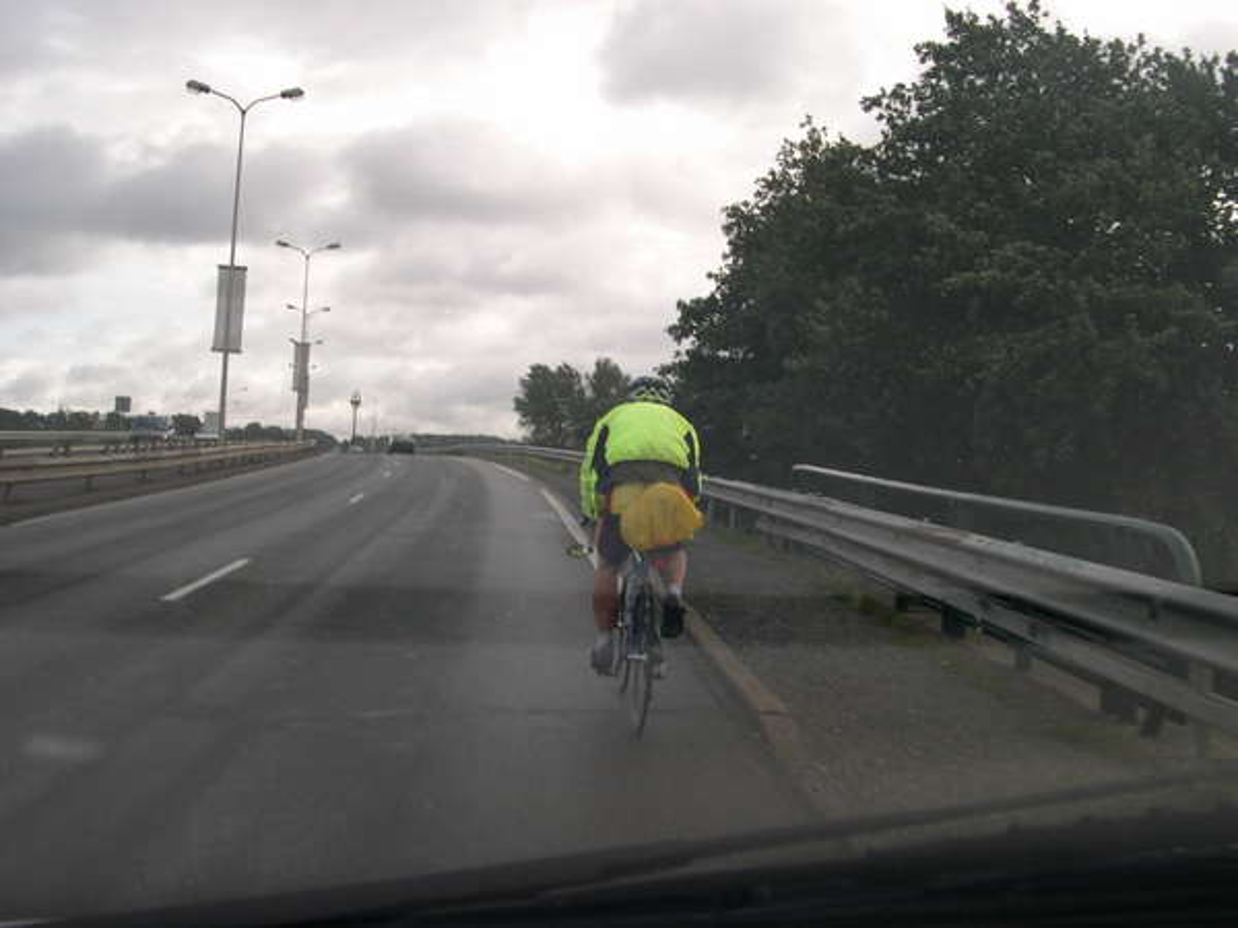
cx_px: 619
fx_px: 1359
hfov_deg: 49.0
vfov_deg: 37.7
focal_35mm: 38
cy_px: 464
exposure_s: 1/115
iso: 100
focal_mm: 8
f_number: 7.6
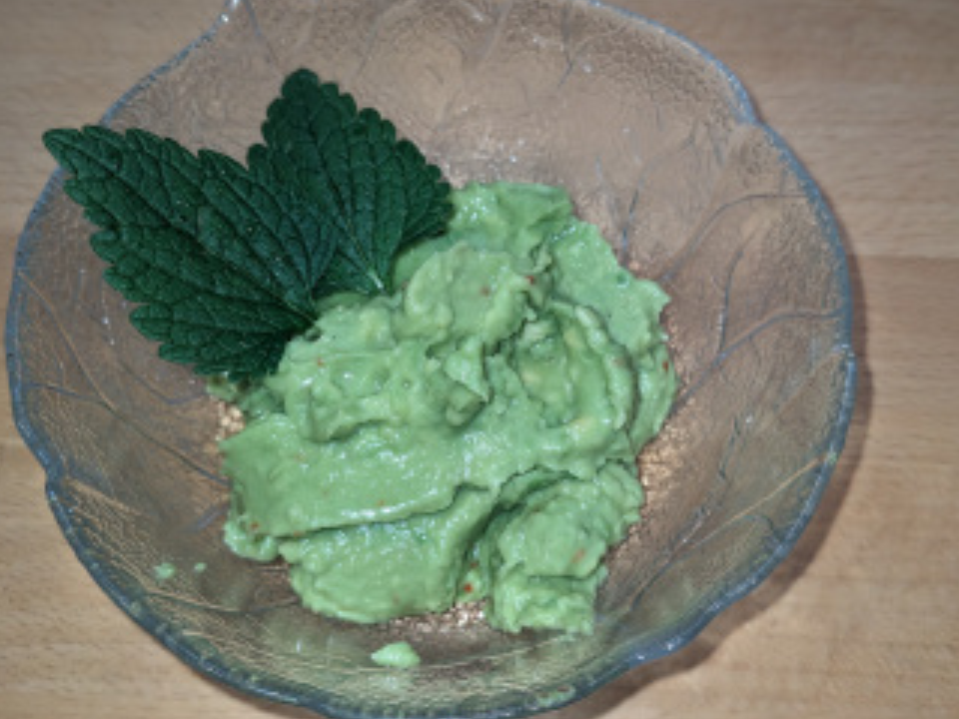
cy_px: 368
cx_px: 466
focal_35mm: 34
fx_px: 942
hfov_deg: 54.0
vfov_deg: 41.8
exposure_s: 1/99.9
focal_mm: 4.38
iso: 129
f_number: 1.73
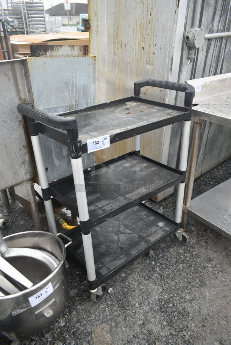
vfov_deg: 67.3
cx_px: 116
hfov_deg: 48.0
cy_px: 172
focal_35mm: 27
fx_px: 259
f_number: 4.5
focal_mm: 18
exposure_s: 1/80
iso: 100
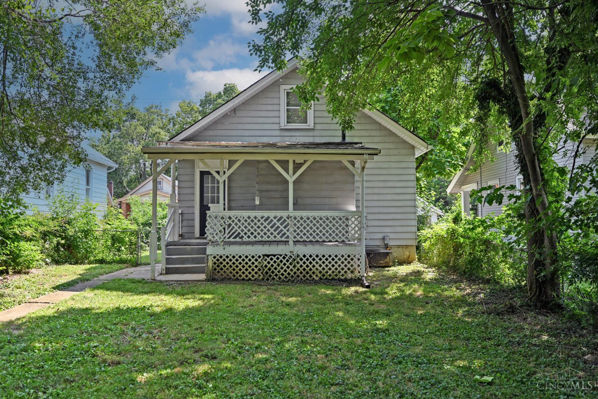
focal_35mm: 30
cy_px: 200
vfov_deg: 43.6
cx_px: 299
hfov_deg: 61.9
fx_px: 498
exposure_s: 1/250
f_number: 5.6
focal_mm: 30
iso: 160
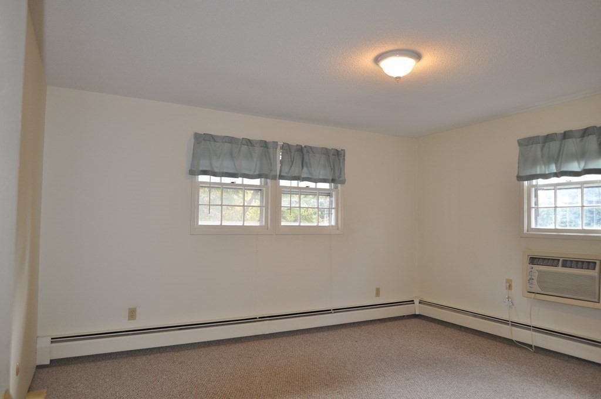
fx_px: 400
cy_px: 200
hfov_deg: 73.8
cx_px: 300
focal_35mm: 24
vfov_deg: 53.0
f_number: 2.8
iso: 400
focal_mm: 16
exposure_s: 1/160
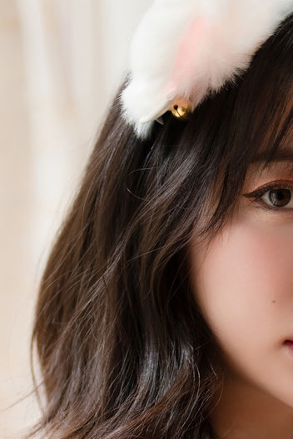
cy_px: 775
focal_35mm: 229
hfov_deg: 6.0
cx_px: 312
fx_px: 2795
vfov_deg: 8.7
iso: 64
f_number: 1.4
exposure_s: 1/250
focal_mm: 50
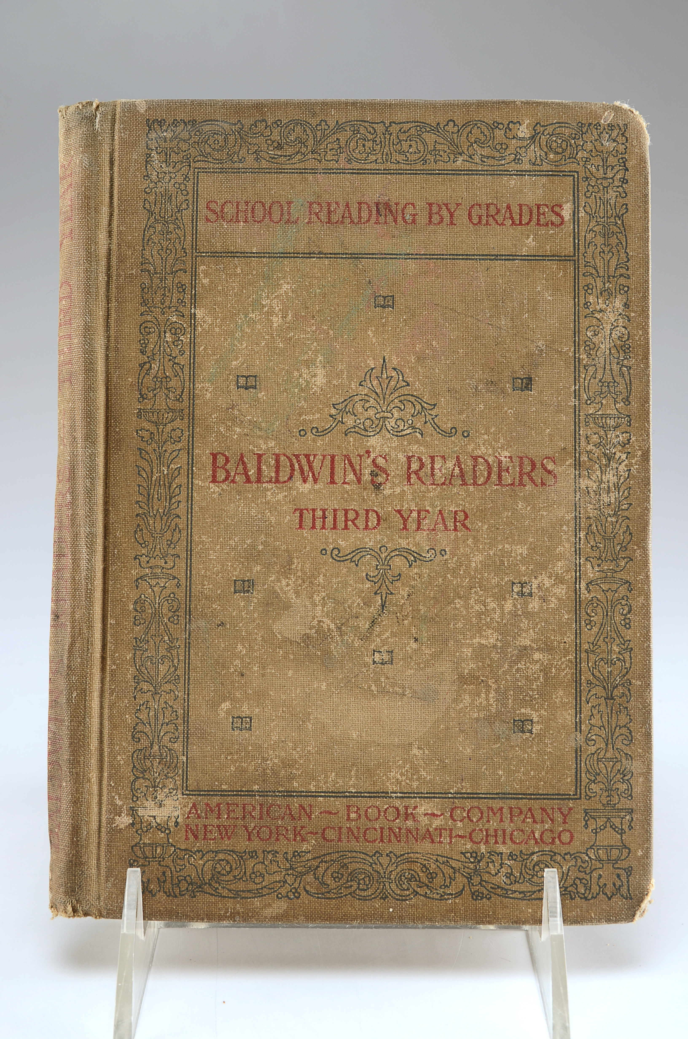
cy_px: 520
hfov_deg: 25.6
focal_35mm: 52
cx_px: 344
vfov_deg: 37.9
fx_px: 1512
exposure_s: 1/80
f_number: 11
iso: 100
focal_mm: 35
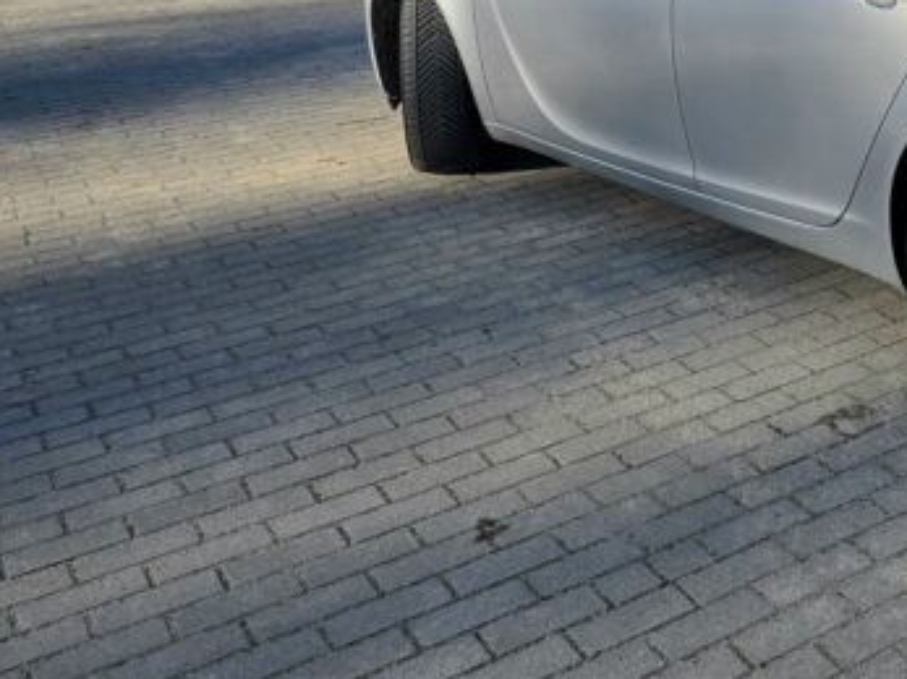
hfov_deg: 31.6
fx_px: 1388
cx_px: 1022
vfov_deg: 25.8
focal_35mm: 53
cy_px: -39
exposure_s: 1/1000
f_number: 1.7
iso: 12
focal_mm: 6.3
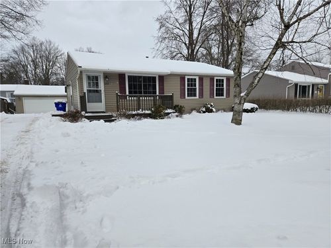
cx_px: 166
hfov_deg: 73.9
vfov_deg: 58.9
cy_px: 124
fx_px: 220
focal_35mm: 23
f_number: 1.8
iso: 25
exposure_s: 1/1038
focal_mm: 5.4
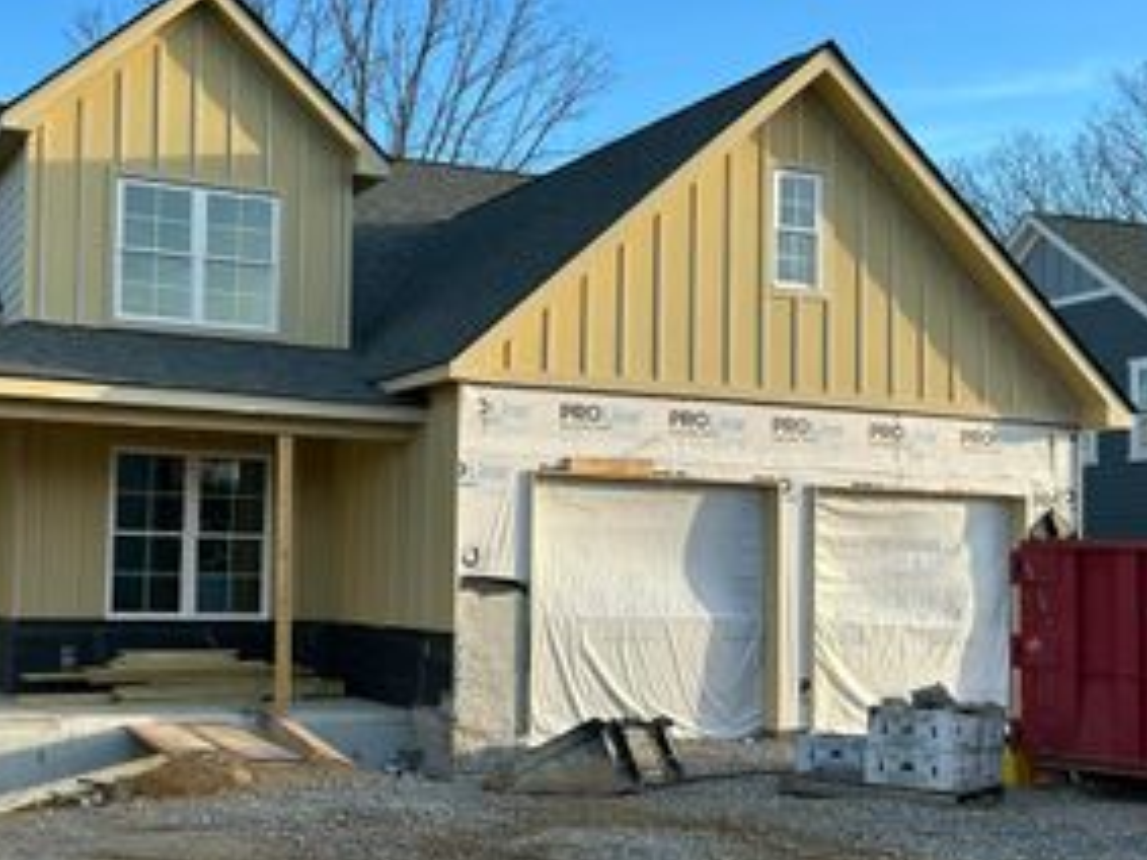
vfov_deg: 31.4
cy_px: 493
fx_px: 1524
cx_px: 328
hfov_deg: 40.4
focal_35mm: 46
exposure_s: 1/1159
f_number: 1.5
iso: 50
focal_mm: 5.7
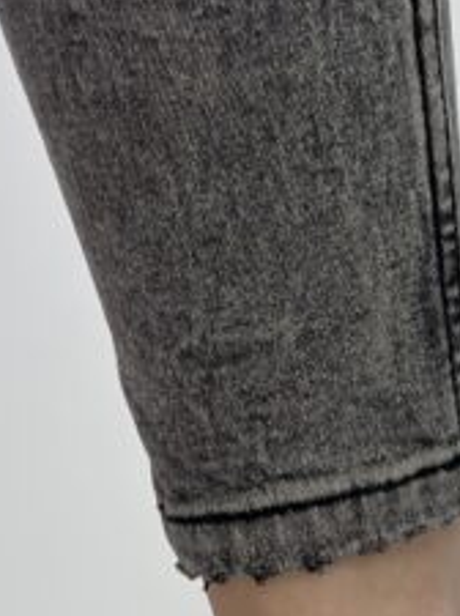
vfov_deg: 11.1
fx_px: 3038
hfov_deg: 8.5
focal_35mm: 171
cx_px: 695
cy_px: 950
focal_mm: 6.86
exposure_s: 1/109
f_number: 1.78
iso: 125
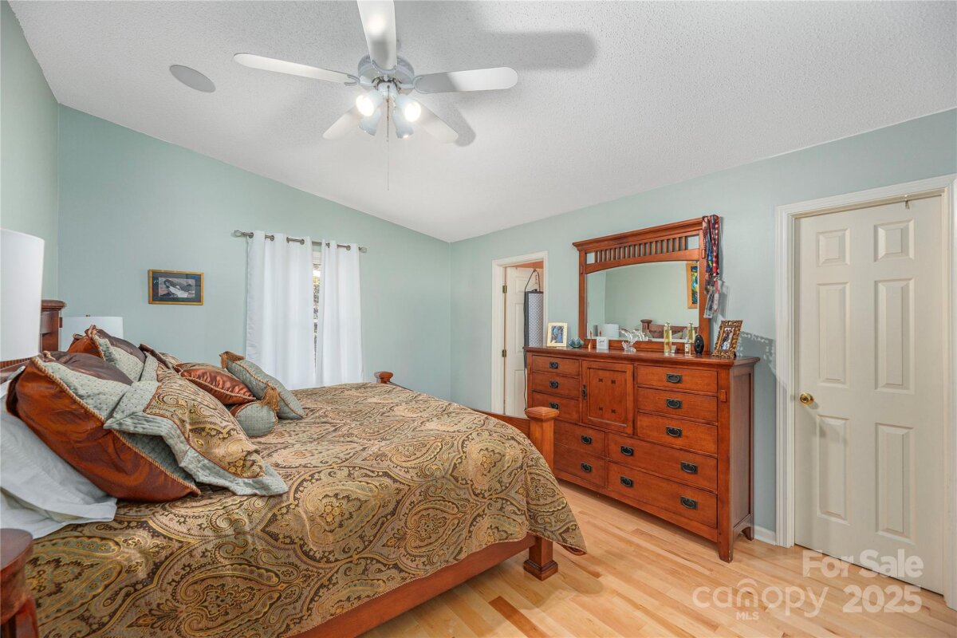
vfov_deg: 81.2
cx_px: 478
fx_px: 372
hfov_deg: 104.3
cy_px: 319
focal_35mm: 14
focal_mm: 14
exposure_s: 1/125
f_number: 7.1
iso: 320
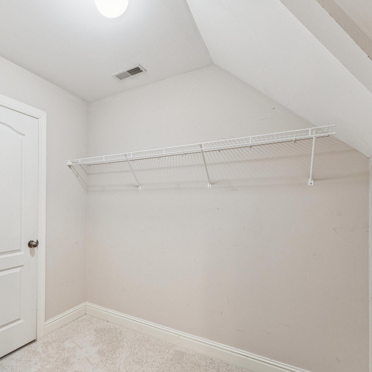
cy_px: 196
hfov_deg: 74.3
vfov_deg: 77.6
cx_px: 113
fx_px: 231
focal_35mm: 19
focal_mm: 14
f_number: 11
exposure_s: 1/5
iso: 800
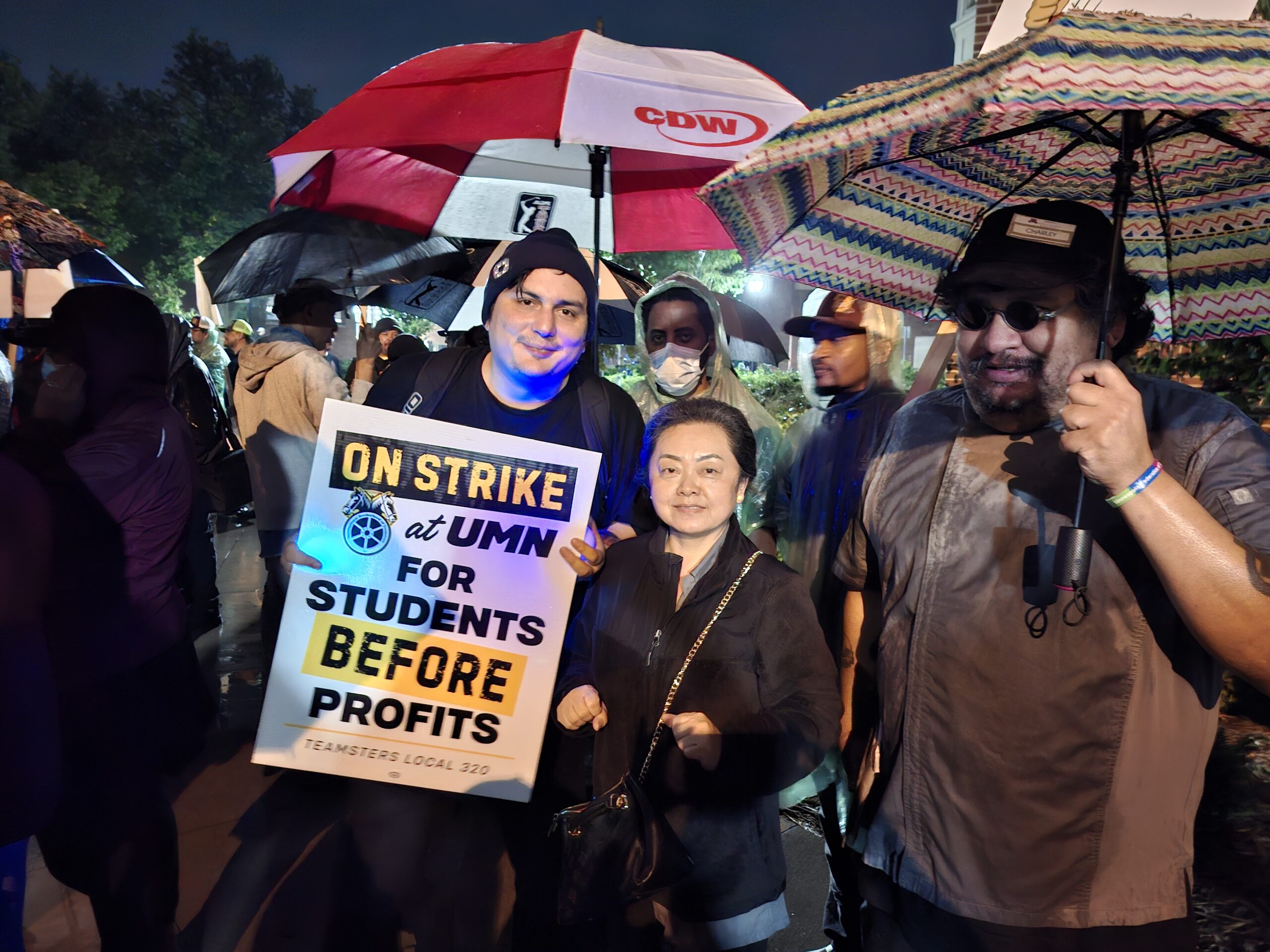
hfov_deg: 73.9
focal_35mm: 23
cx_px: 635
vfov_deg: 58.9
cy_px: 476
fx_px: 844
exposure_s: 1/17
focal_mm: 5.54
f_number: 1.8
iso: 1250
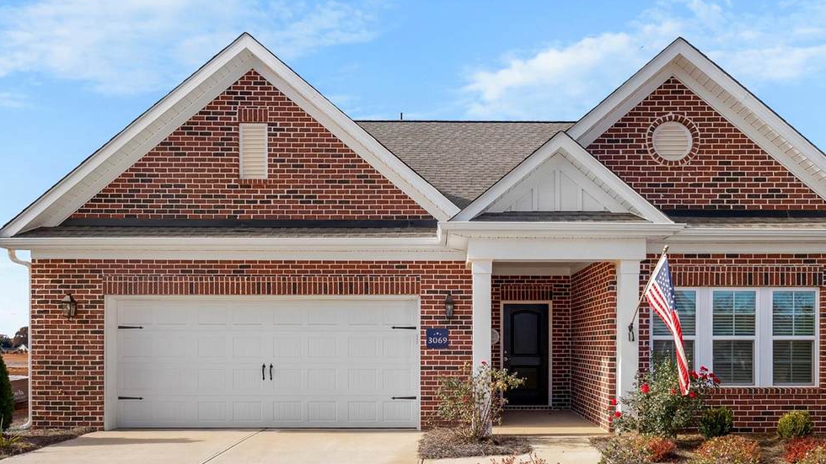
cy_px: 230
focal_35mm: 26
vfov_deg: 43.7
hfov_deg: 70.9
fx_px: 578
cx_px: 455
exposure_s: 1/400
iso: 1250
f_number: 9
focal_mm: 19.3
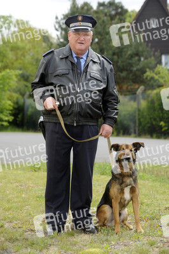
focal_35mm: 105
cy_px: 127
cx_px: 84
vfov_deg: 19.5
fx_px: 741
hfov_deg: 13.0
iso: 250
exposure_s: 1/500
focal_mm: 105
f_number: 5.6
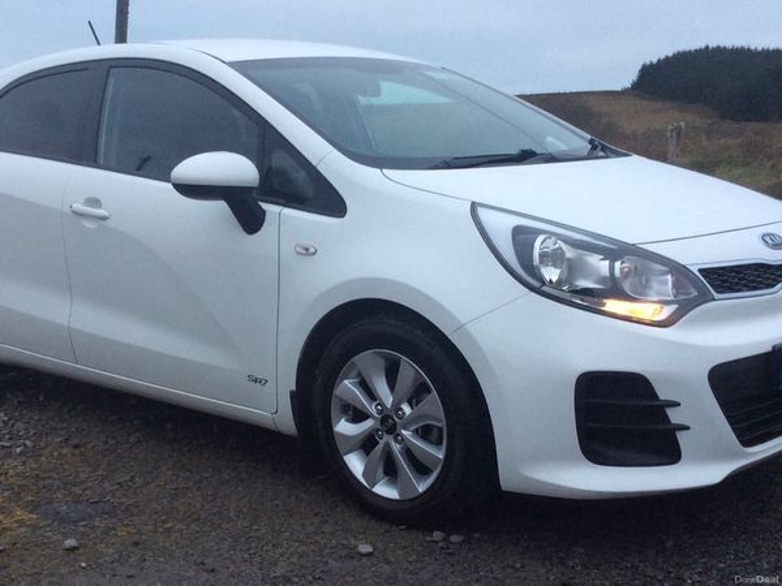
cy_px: 293
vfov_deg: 44.2
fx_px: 723
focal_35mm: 32
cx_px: 391
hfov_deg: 56.8
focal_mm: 3.3
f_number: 2.4
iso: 50
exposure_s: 1/50
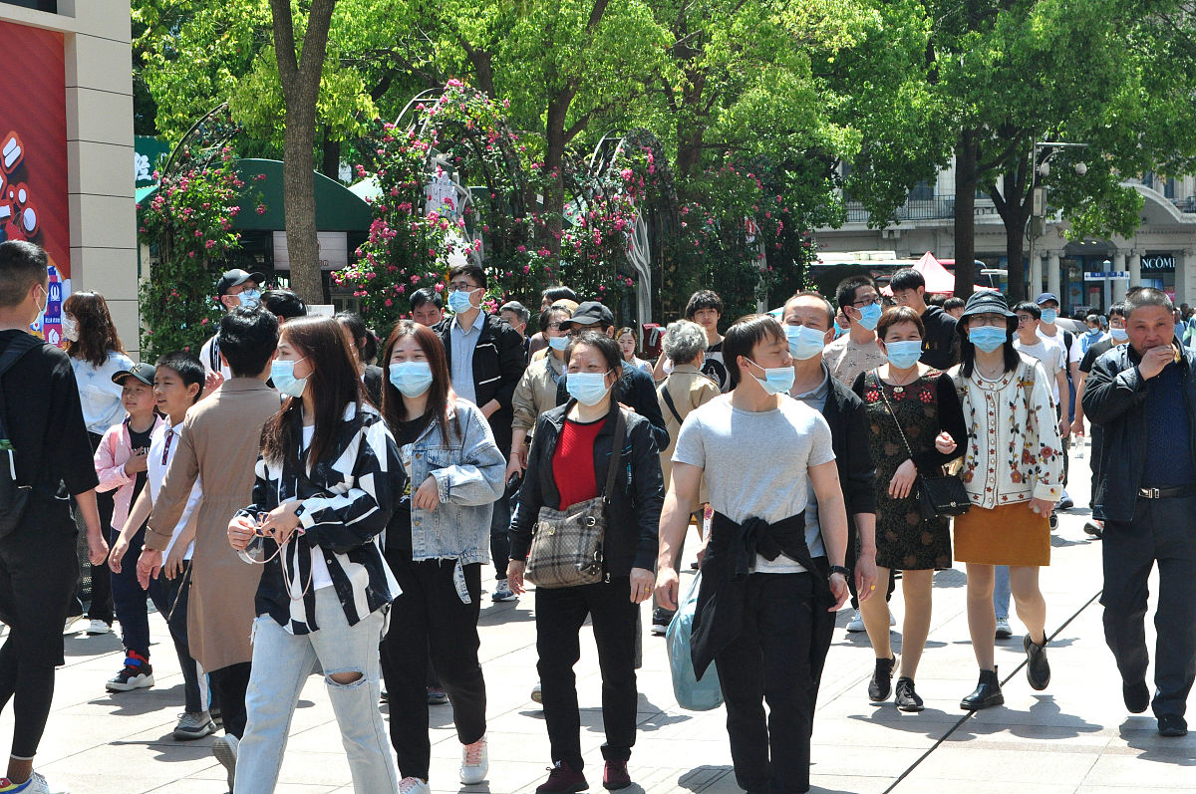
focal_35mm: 75
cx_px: 598
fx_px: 2489
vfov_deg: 18.1
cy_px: 397
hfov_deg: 27.0
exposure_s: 1/400
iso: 800
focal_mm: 50
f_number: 11
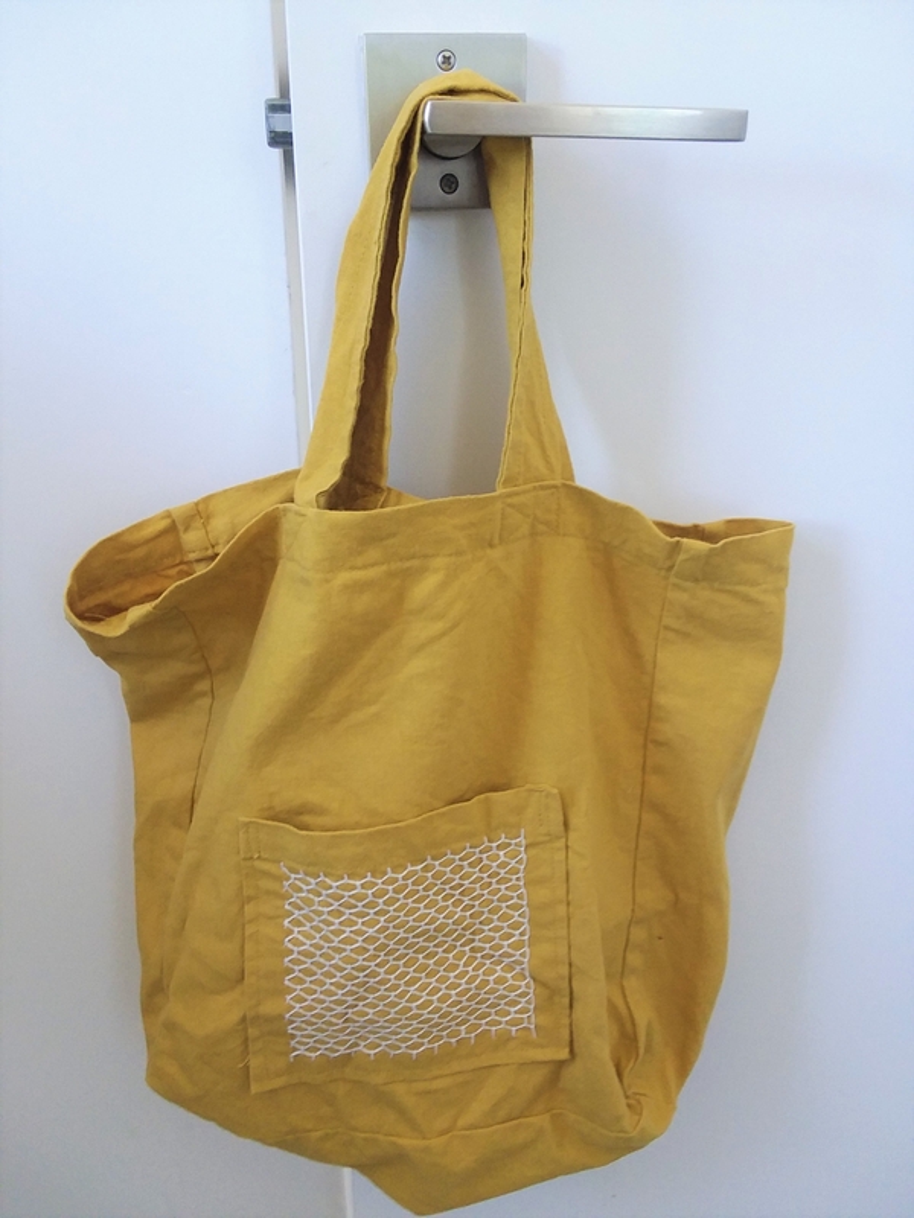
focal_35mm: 29
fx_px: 1021
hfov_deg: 48.2
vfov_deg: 61.7
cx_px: 457
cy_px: 609
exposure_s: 1/30
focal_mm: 2.47
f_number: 1.9
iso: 80
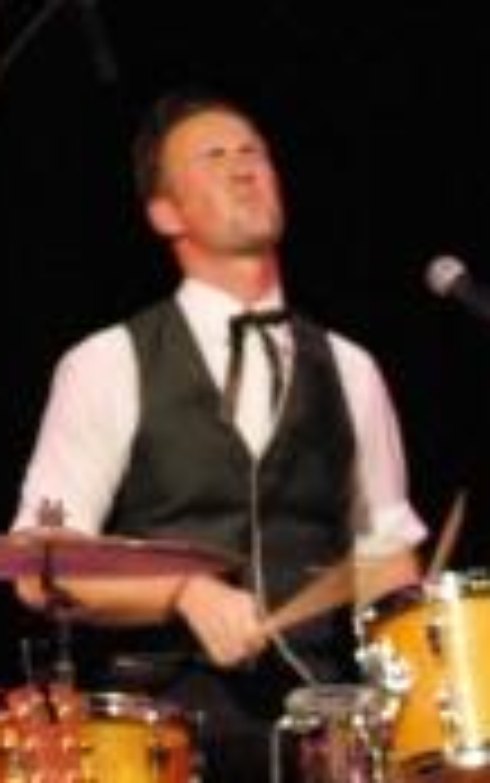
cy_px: 891
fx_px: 10502
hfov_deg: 2.7
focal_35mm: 492
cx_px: 607
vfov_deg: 4.3
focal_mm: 125
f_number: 4.5
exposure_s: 1/100
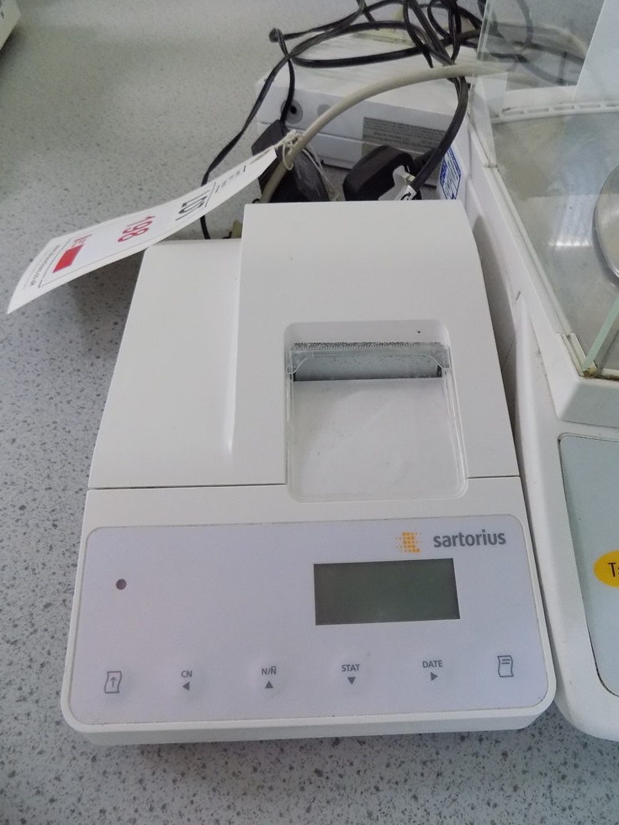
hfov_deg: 56.8
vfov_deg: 71.6
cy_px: 415
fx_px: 572
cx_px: 320
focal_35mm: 24
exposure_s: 1/25
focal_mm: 4
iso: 400
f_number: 3.1
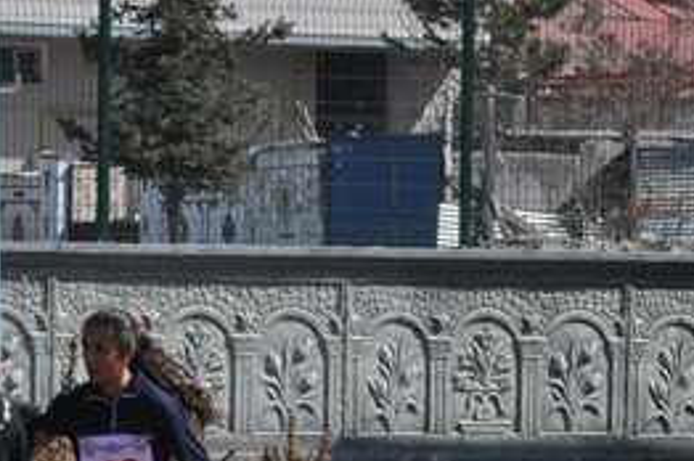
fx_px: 7533
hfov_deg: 5.3
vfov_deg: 3.5
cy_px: 525
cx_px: 217
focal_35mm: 391
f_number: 14
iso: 1250
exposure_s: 1/800
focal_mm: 105
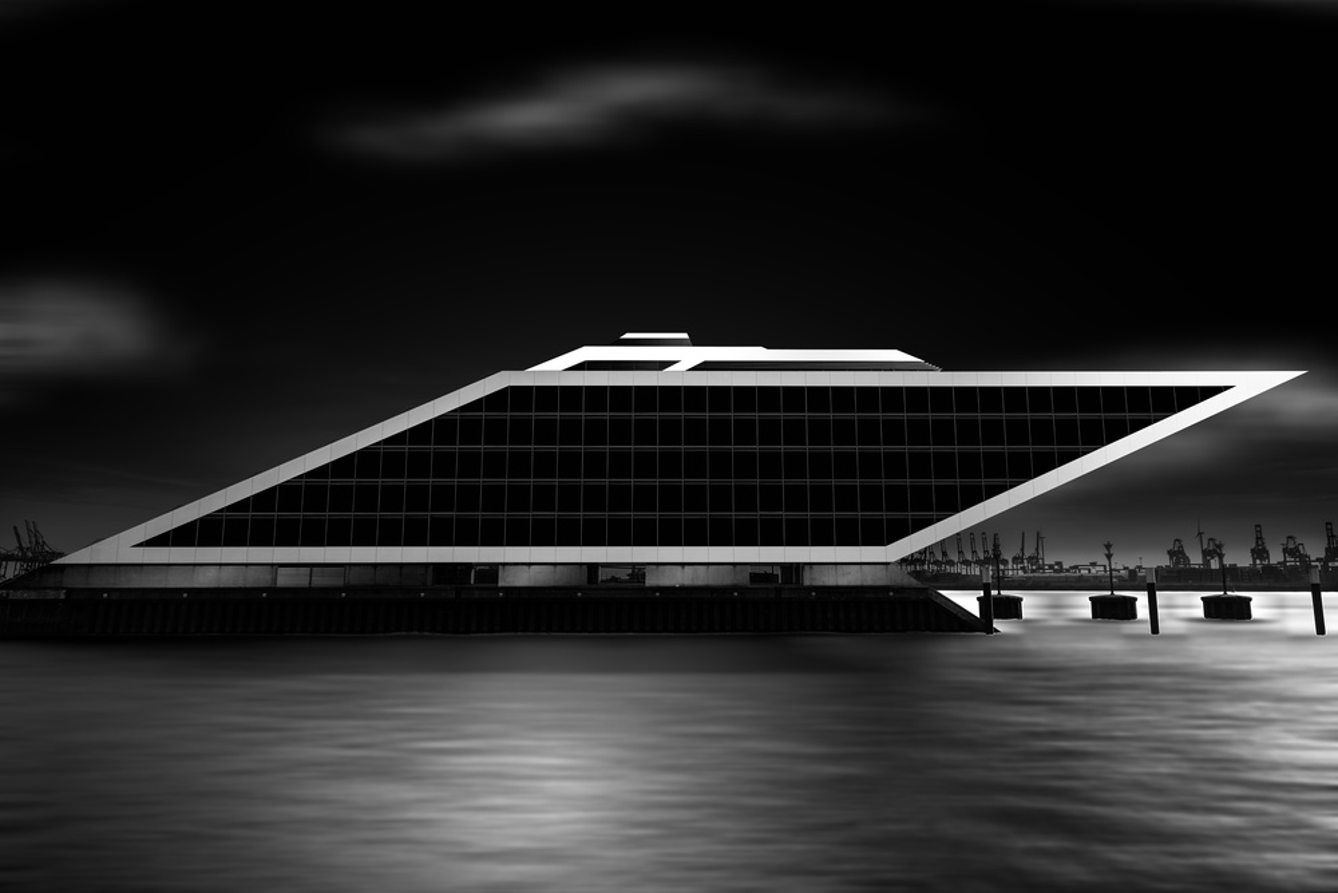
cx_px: 669
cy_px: 446
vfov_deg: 55.1
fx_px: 855
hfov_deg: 76.1
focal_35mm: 23
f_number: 11
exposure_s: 1/100
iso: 50
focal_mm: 23
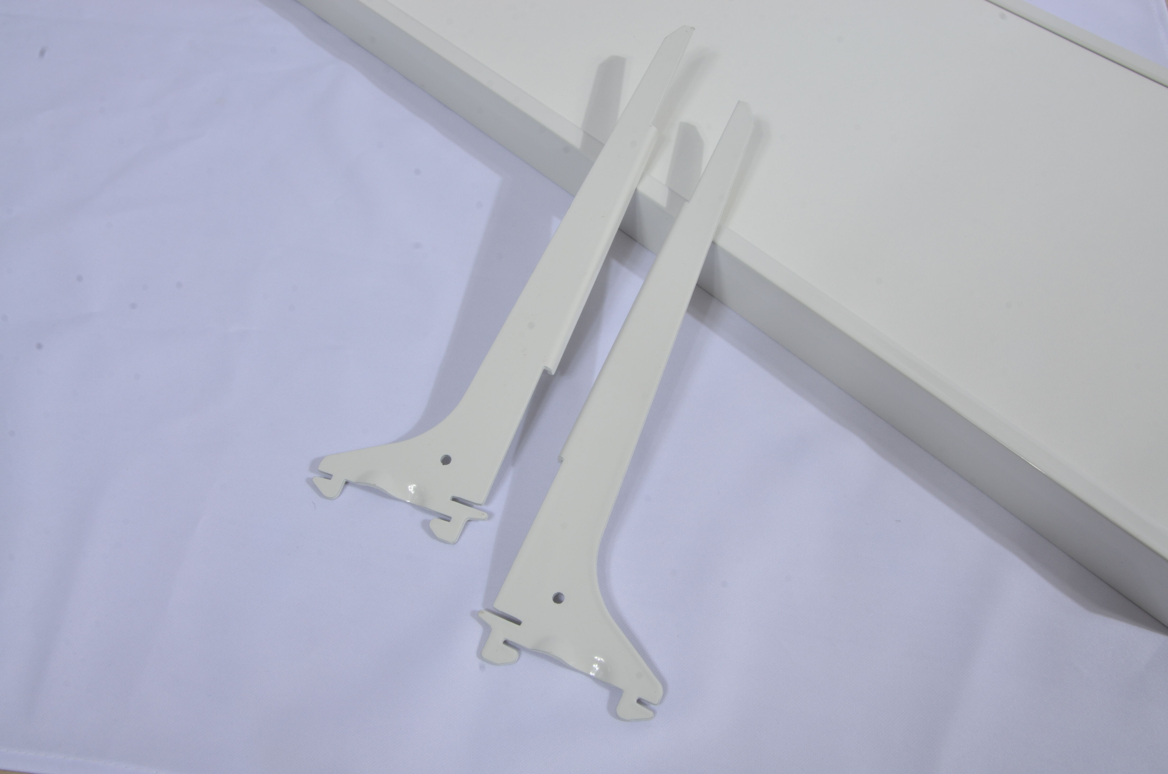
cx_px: 584
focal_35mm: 33
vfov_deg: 39.8
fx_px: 1068
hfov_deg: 57.3
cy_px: 387
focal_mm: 22
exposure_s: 1/160
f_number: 20
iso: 250
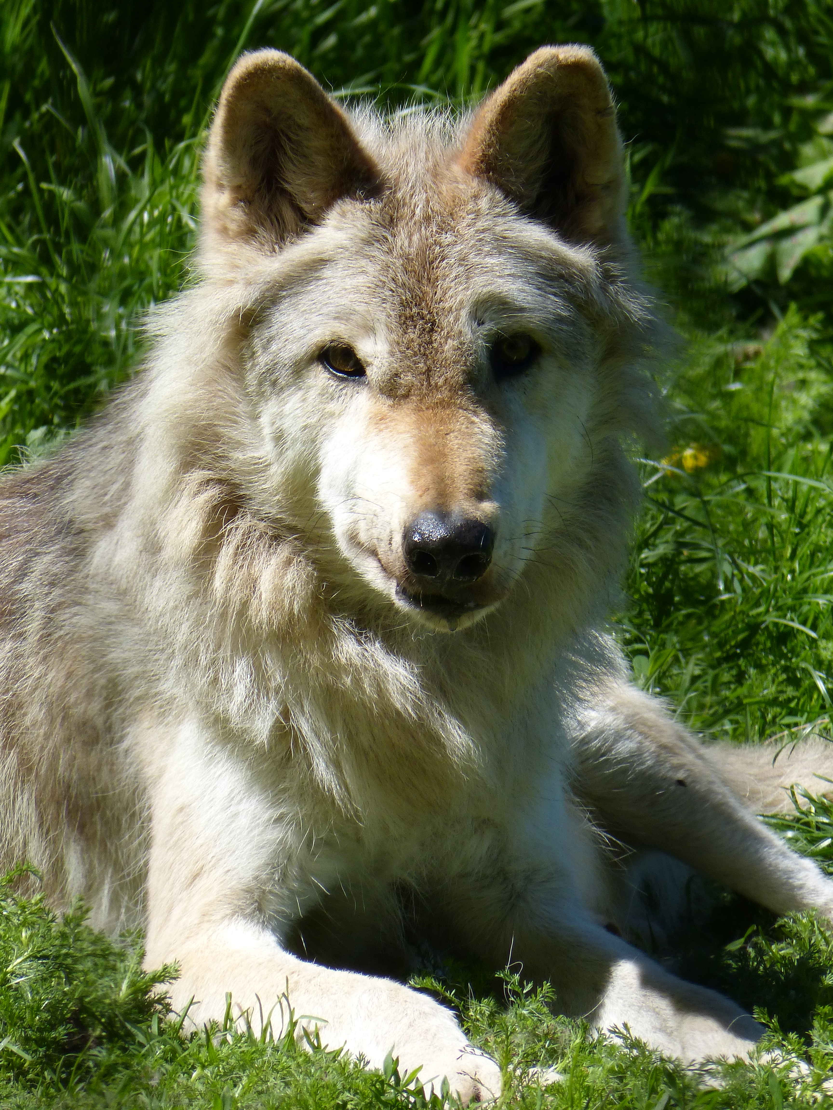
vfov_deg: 2.4
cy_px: 555
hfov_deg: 1.8
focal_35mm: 810
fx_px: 25989
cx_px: 416
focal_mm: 108
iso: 100
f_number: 5.2
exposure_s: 1/400
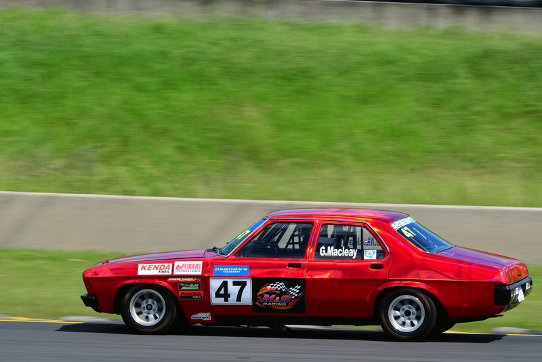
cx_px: 271
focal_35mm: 300
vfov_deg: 4.6
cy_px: 181
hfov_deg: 6.9
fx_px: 4518
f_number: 13
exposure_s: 1/250
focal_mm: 200
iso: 200
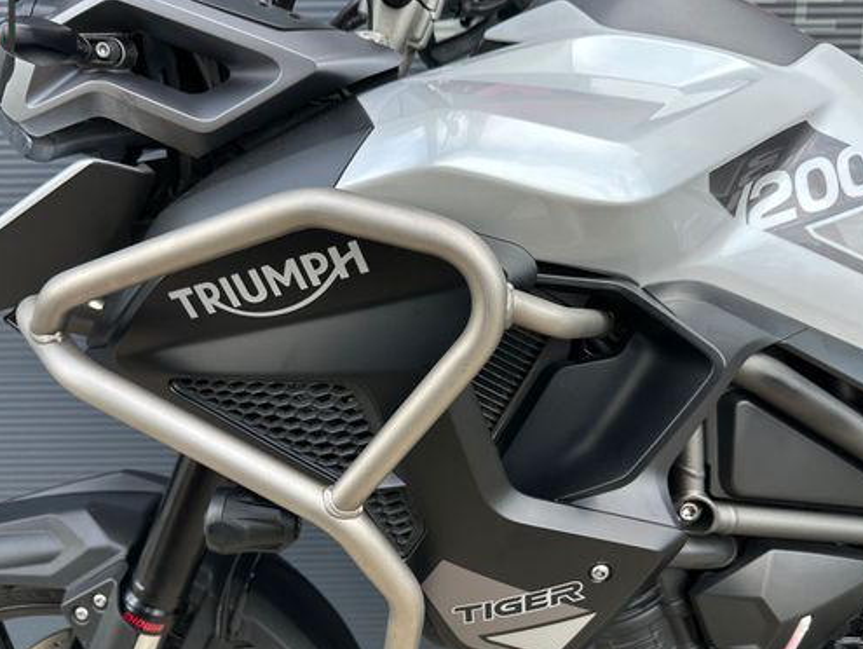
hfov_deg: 58.3
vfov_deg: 45.3
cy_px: 387
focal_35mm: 31
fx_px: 773
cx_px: 439
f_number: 1.78
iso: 80
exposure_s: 1/361
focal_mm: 6.86
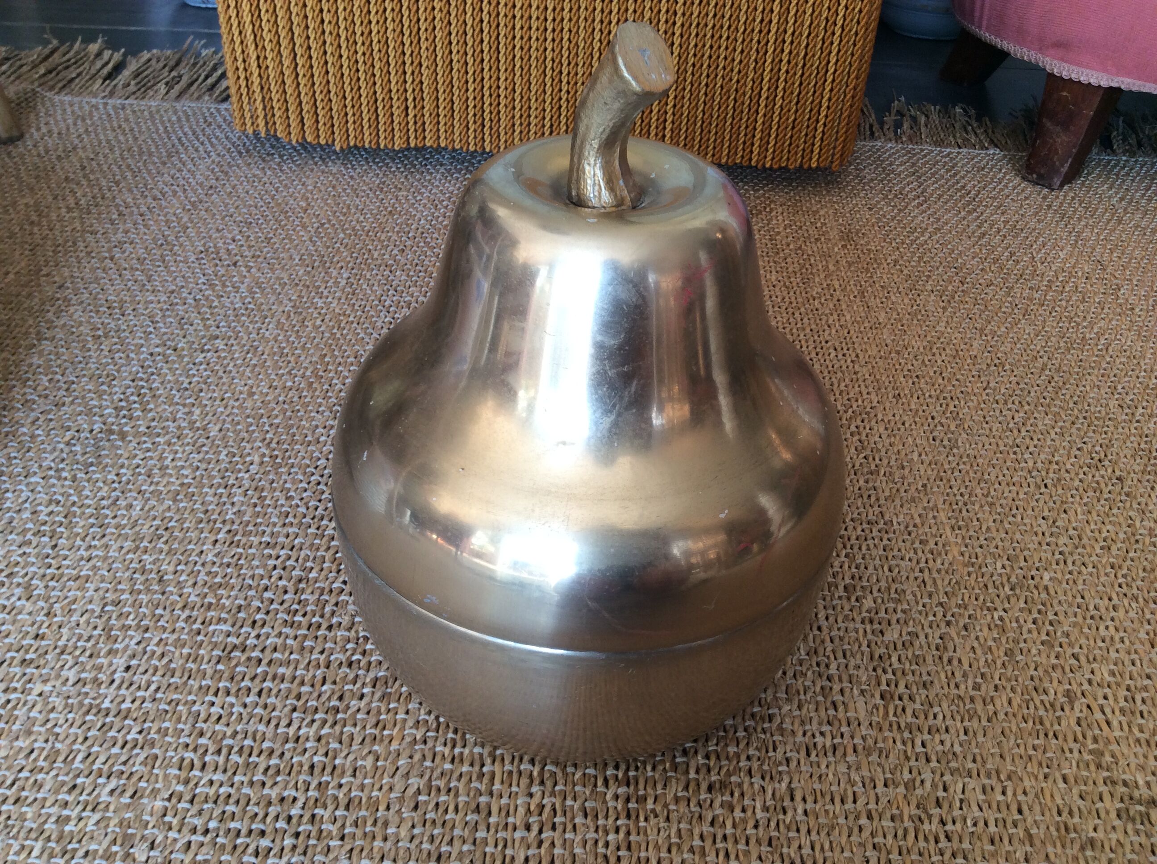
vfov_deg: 44.1
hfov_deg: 56.9
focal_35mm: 32
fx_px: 1068
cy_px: 432
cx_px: 578
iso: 40
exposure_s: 1/50
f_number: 2.4
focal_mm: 3.3
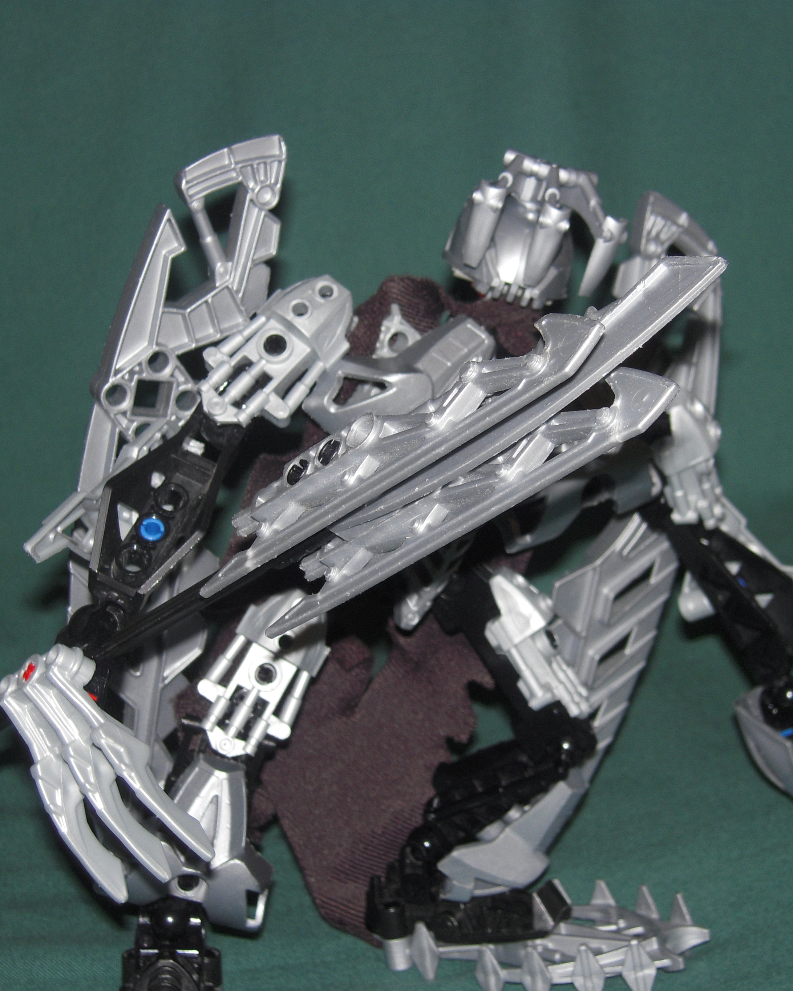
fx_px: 2259
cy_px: 495
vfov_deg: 24.7
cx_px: 430
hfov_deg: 19.9
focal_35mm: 77
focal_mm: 10.5
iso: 100
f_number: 3.9
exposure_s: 1/40
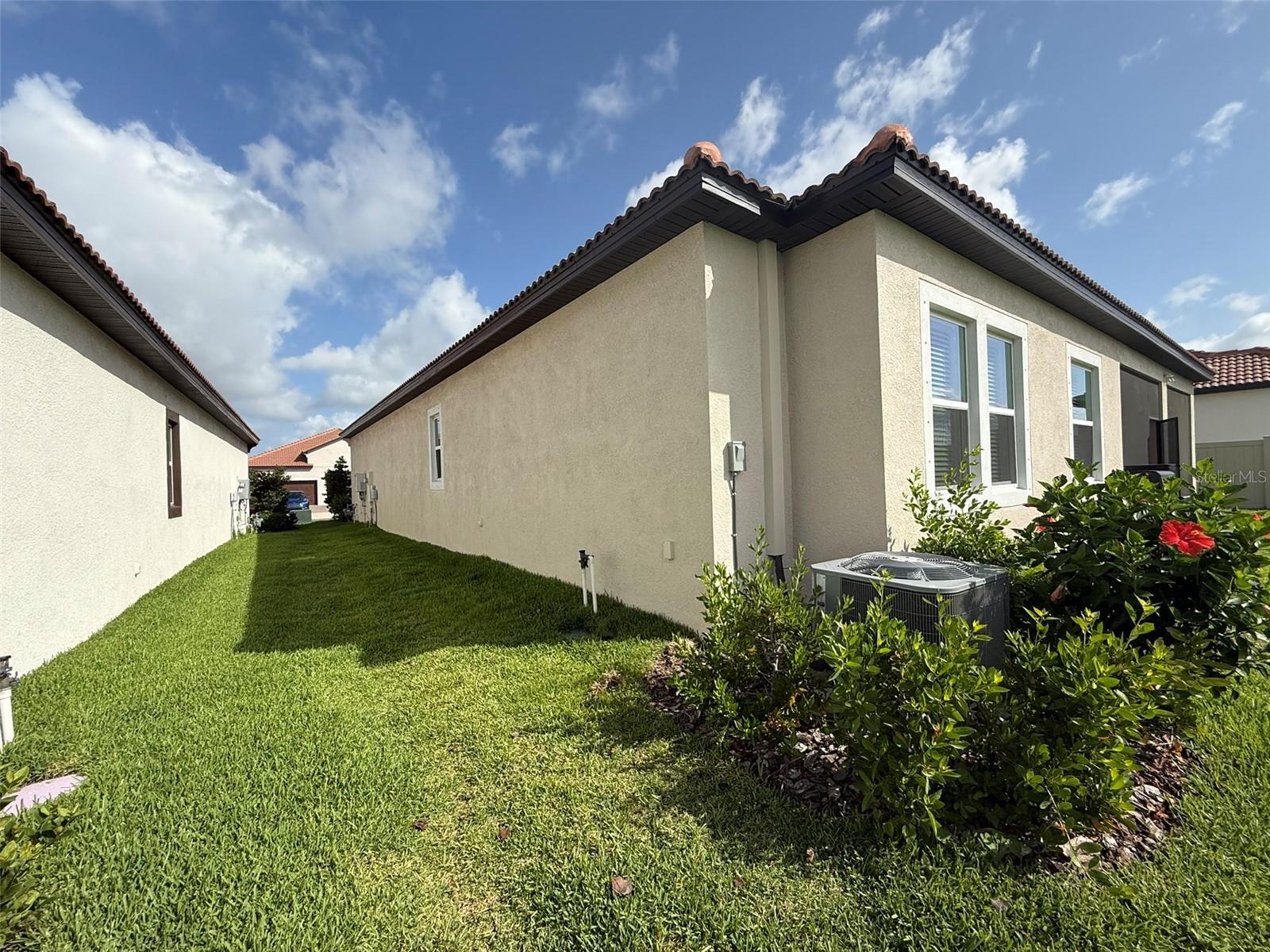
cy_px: 476
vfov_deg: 85.7
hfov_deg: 102.1
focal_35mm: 14
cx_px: 635
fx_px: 514
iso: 50
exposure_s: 1/2165
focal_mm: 2.22
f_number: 2.2
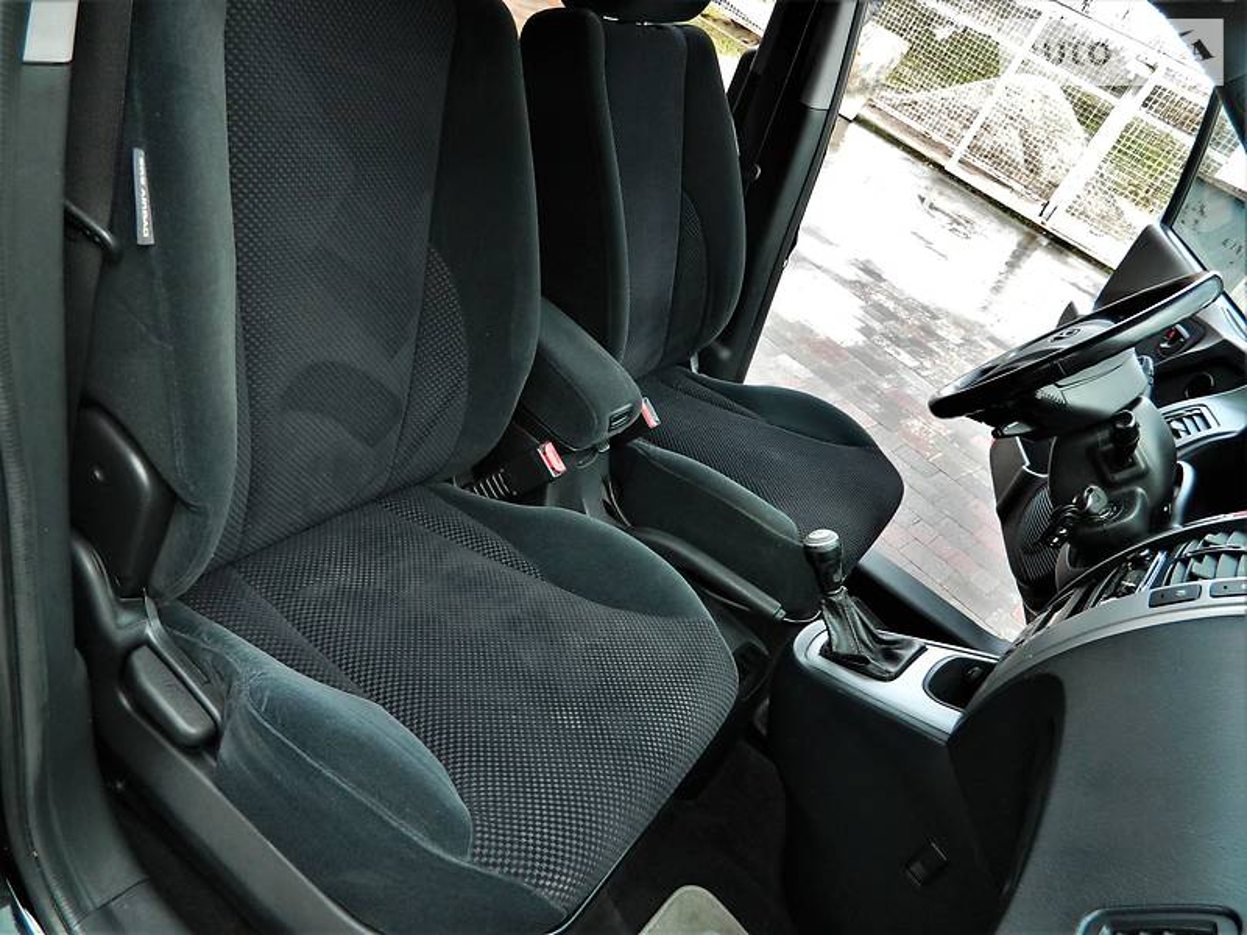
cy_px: 468
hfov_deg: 69.4
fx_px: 901
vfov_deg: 54.9
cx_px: 624
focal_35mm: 25
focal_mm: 4.5
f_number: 3.1
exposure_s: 1/30
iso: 140
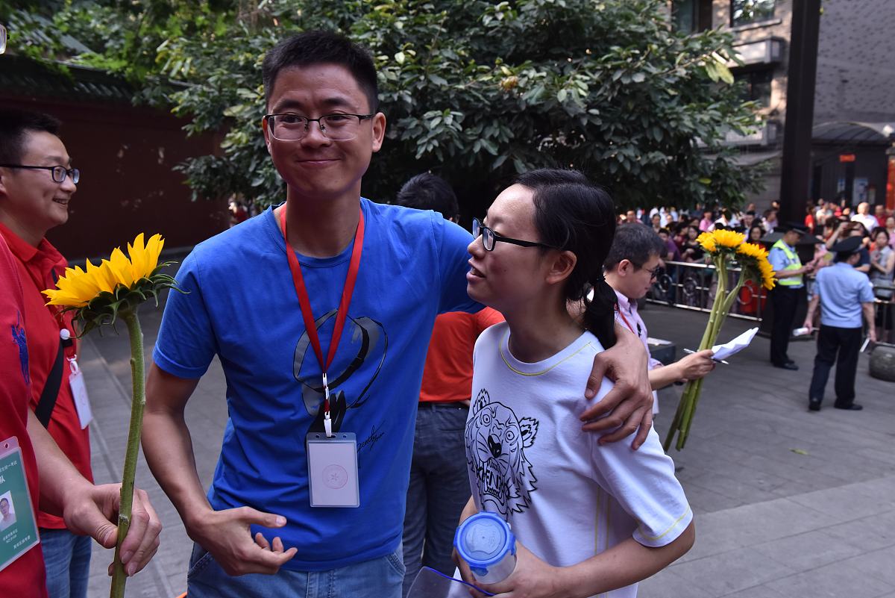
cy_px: 299
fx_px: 771
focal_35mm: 31
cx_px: 448
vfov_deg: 42.4
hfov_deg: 60.3
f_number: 8
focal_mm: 31
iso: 400
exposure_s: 1/250
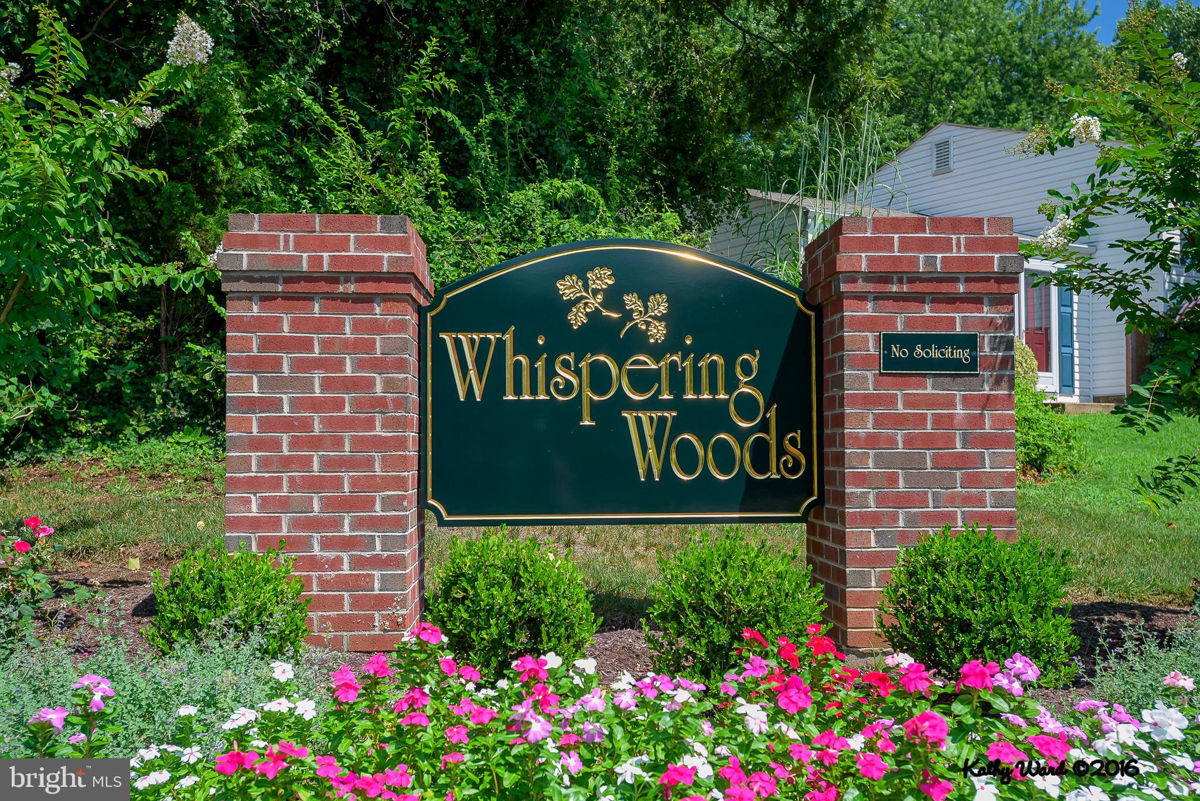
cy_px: 400
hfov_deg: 54.4
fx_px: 1167
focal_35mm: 35
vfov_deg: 37.9
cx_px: 600
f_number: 5.6
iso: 250
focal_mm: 35
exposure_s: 1/125
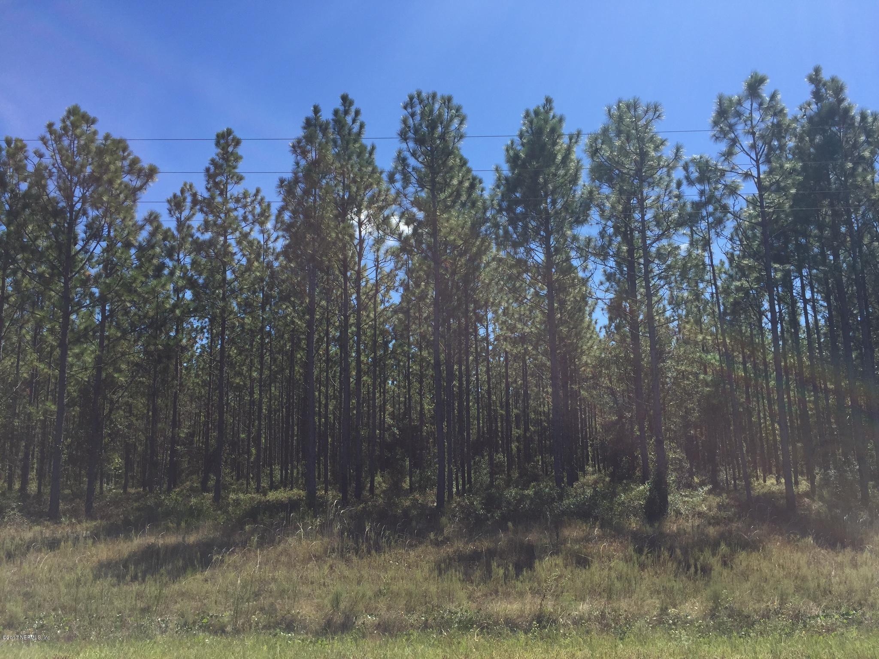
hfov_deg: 61.7
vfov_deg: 48.2
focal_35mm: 29
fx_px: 736
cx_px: 440
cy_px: 330
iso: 32
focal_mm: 4.15
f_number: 2.2
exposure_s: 1/2083
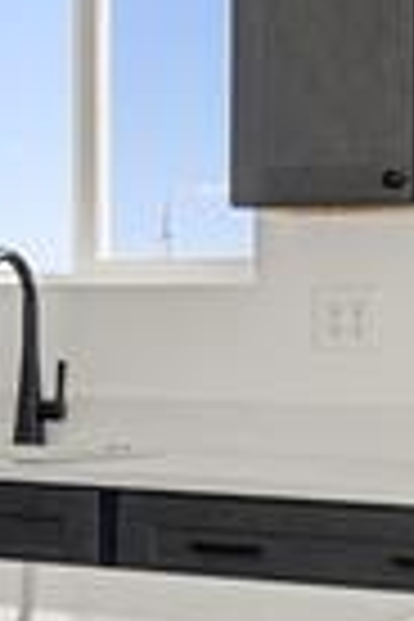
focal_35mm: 126
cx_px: -410
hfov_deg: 10.1
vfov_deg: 16.3
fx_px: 2173
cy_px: 297
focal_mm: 17
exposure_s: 1/8
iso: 250
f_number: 8
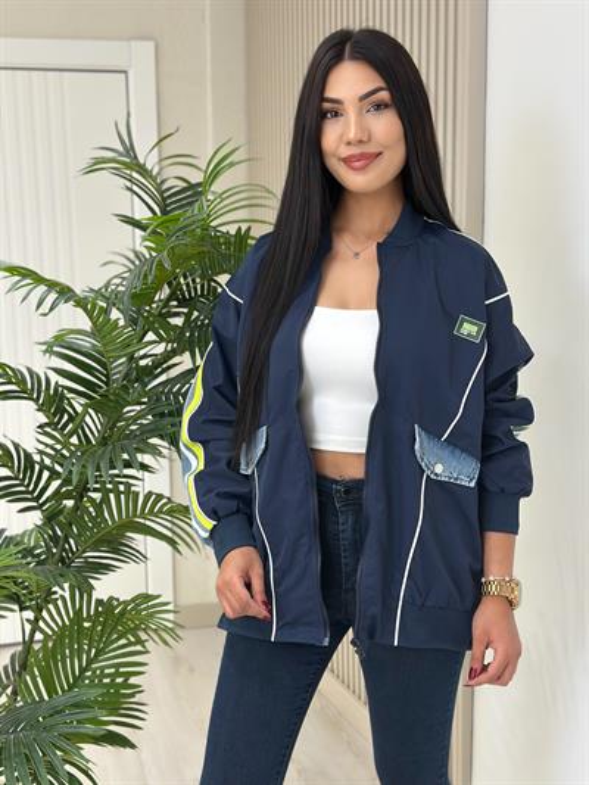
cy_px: 392
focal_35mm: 48
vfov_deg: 39.6
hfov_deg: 30.3
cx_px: 294
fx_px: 1089
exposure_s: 1/100
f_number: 1.78
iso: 80
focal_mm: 6.86
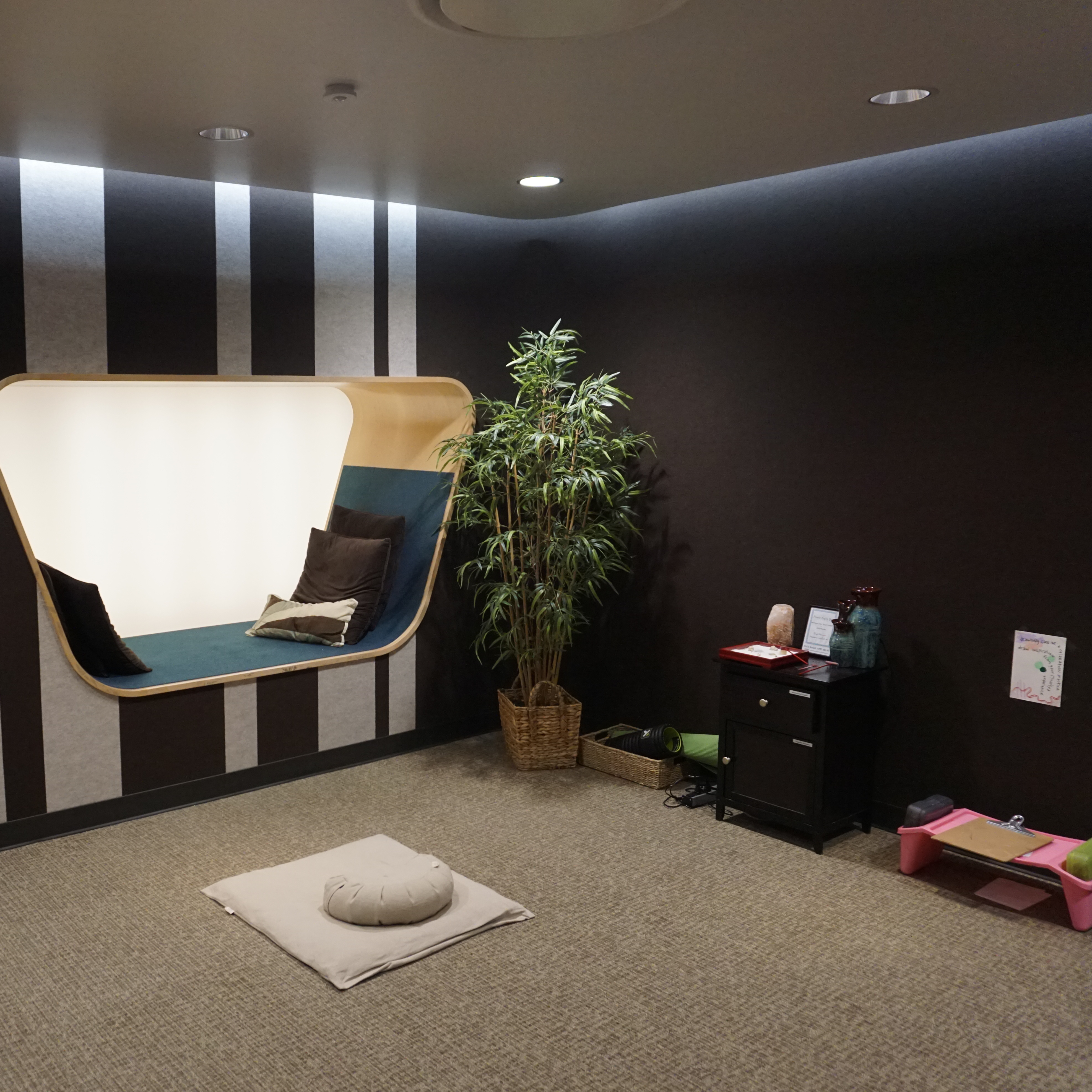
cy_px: 550
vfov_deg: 52.5
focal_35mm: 31
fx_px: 1106
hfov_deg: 51.3
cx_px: 337
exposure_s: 1/160
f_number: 4
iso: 1600
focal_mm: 16
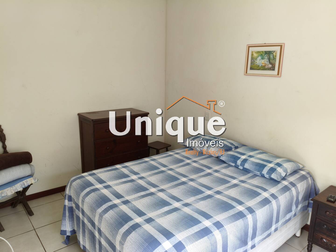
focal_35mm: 26
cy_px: 126
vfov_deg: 53.1
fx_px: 252
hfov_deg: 67.3
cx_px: 168
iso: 80
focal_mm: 4.94
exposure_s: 1/120
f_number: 1.5
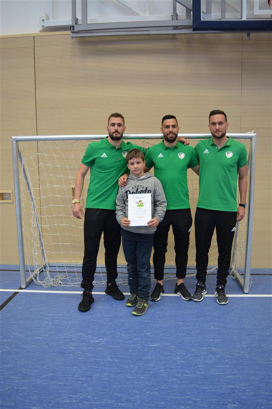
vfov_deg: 67.4
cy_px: 204
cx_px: 136
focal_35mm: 27
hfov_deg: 47.9
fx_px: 306
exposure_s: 1/80
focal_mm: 18
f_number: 4
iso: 400
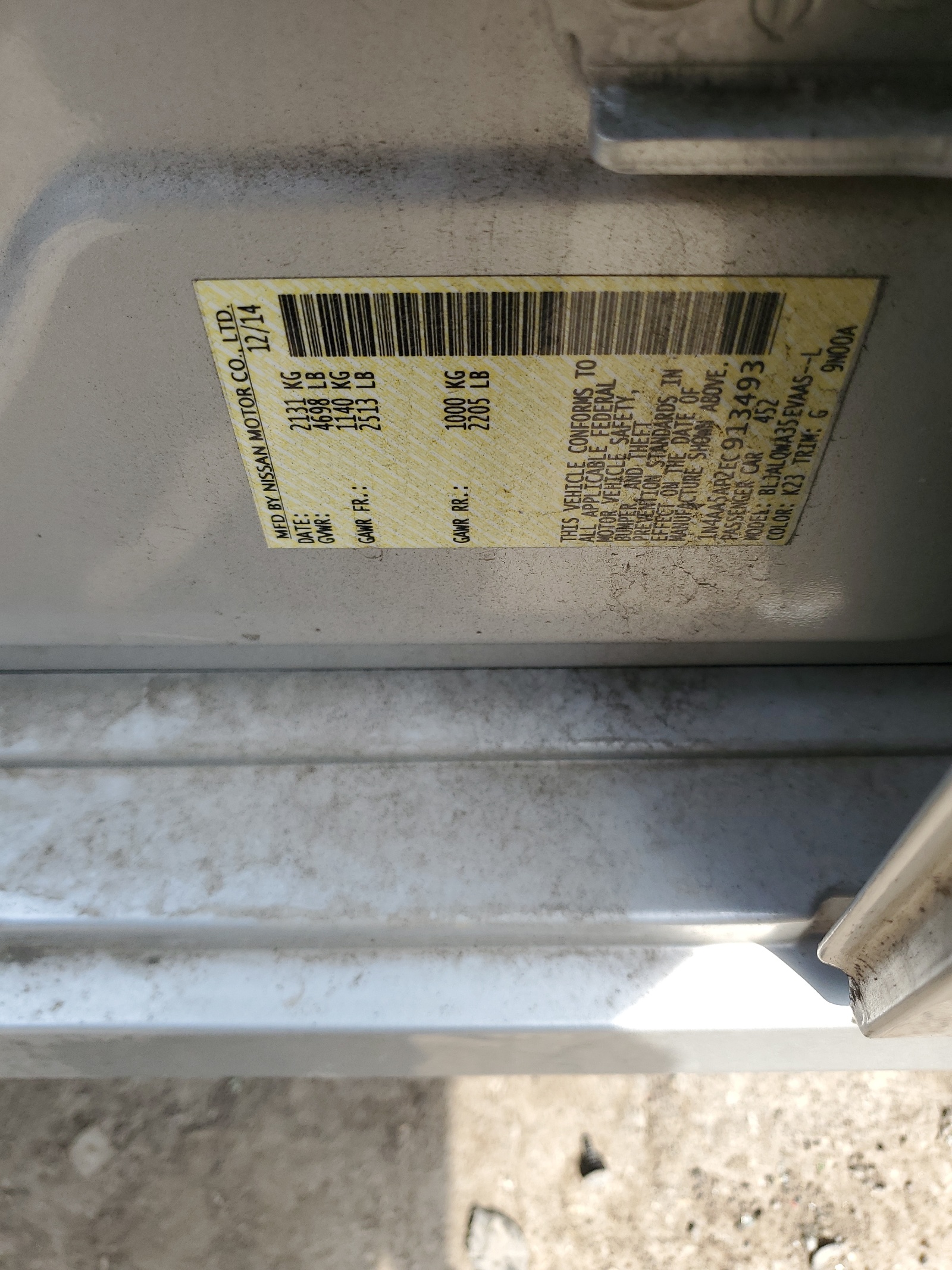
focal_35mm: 26
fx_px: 953
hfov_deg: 53.1
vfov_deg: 67.3
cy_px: 635
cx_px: 476
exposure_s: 1/909
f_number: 1.5
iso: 50
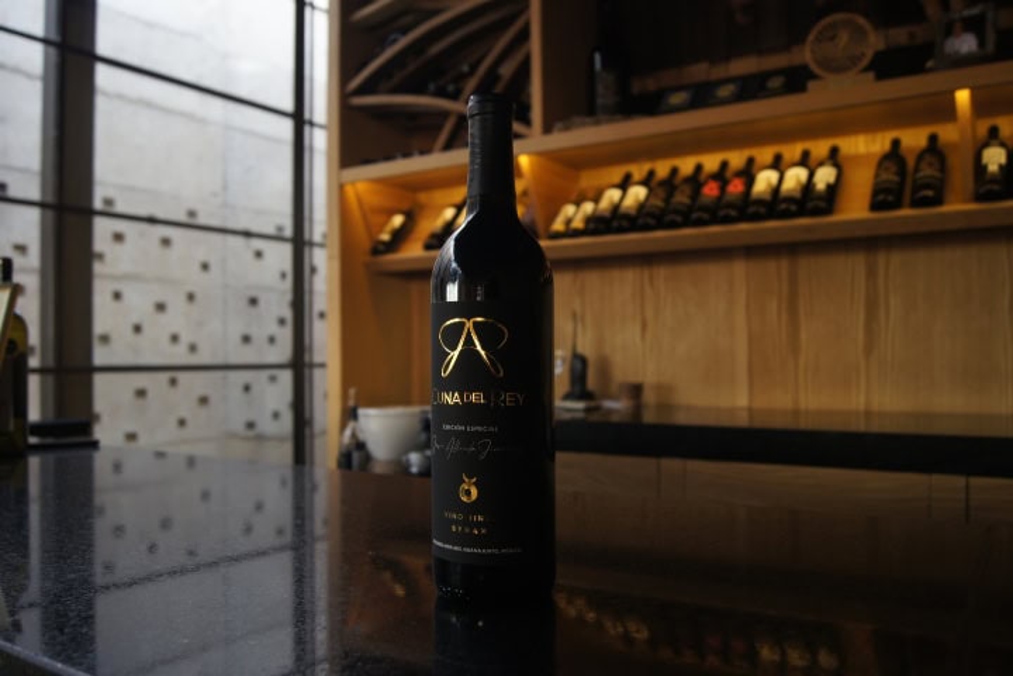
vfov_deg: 43.6
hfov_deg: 61.9
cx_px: 506
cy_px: 338
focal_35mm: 30
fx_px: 844
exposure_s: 1/10
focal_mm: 20
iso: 200
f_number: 4.5
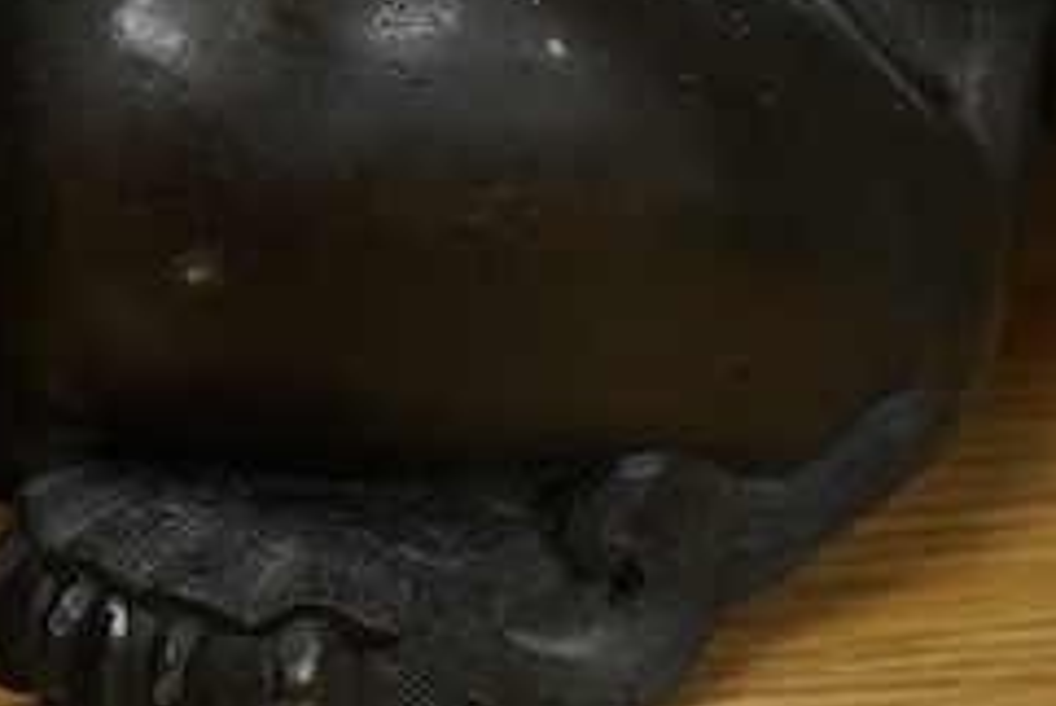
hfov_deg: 12.0
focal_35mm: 168
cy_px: 22
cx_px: -223
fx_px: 4931
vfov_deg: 8.1
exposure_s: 1/125
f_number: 10
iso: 1250
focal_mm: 30
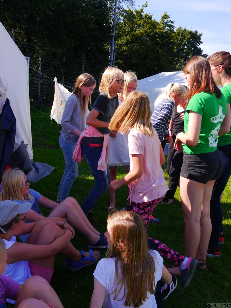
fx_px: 338
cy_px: 154
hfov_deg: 37.7
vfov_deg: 49.0
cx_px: 116
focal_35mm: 38
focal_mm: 19
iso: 160
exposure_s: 1/250
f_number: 6.3
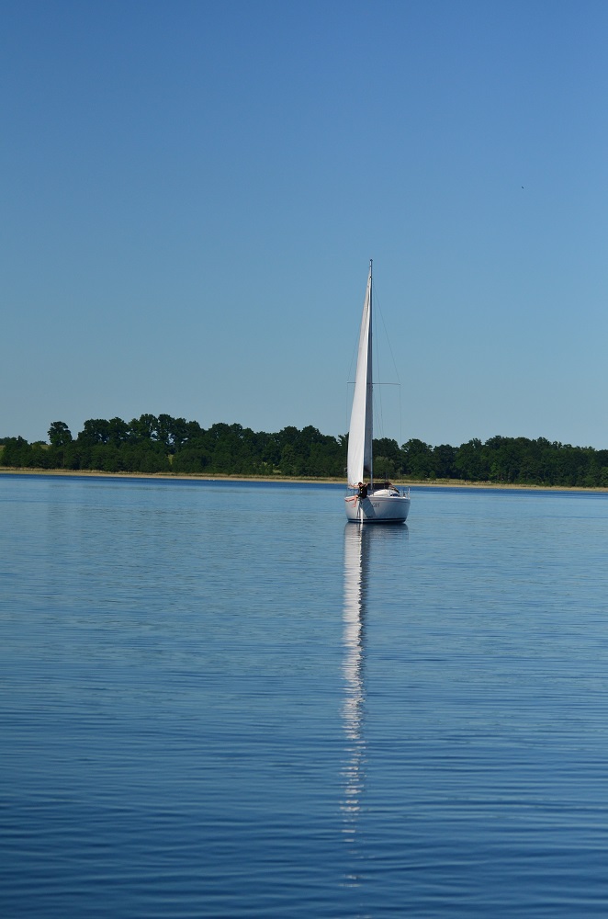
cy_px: 460
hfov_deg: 11.1
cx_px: 304
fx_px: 3131
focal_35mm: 123
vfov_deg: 16.7
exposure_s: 1/8000
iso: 400
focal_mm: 82
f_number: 4.5
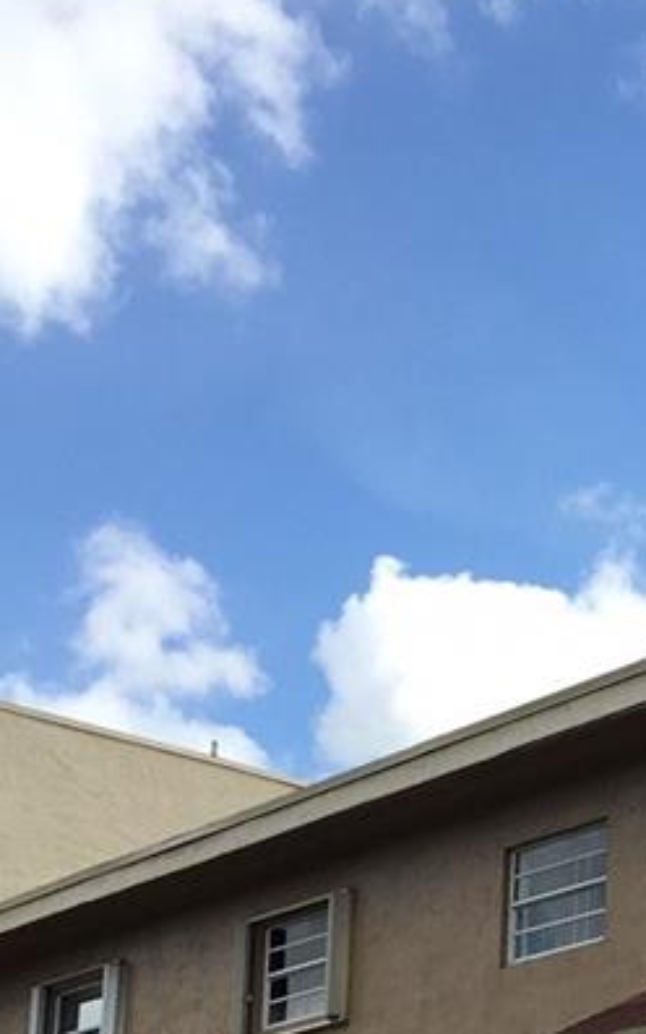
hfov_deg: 13.4
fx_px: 2621
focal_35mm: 93
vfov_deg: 20.8
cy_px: 1240
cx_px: 917
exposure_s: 1/1399
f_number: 2.2
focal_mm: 4.15
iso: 25
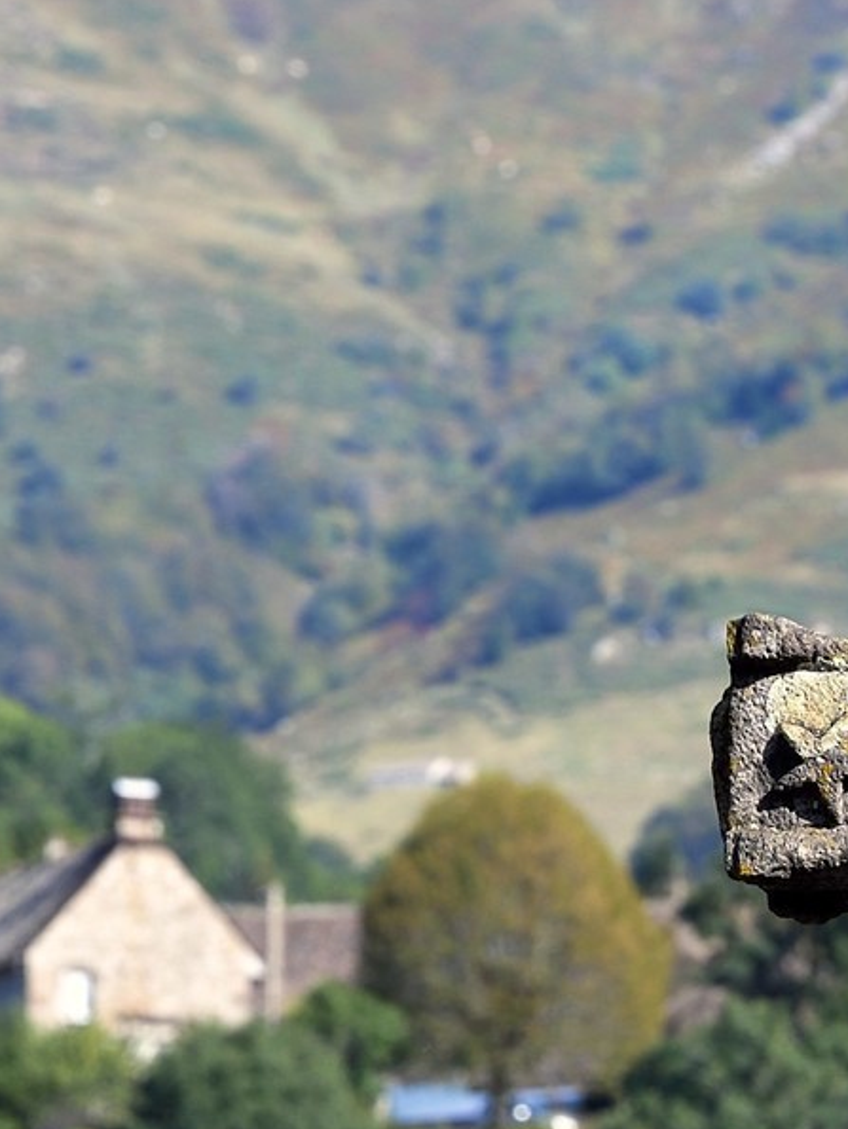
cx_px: 1138
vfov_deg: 3.7
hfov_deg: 2.8
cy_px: 2183
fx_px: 17097
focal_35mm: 524
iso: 200
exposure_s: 1/250
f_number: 10
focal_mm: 135
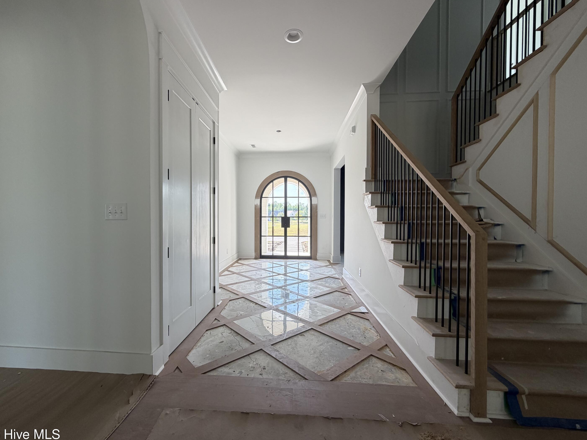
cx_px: 274
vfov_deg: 81.7
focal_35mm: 15
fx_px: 254
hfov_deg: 98.0
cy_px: 220
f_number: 2.2
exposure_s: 1/121
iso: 80
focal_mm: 2.22
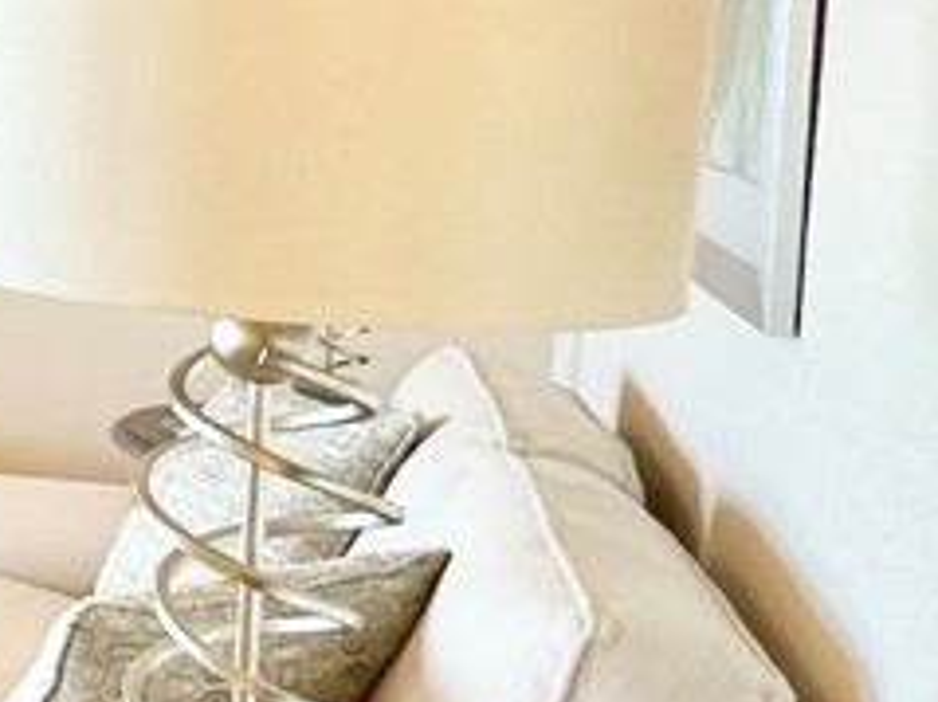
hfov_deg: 21.3
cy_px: 180
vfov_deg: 24.1
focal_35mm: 60
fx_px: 1625
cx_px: -750
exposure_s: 1/60
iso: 320
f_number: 2.2
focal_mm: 2.22
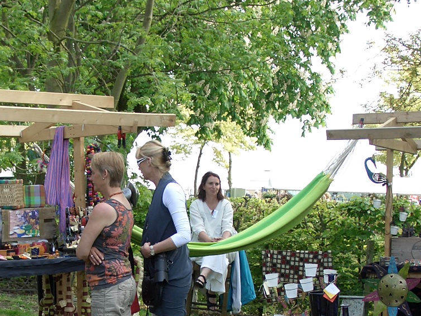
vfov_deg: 16.0
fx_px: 1107
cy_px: 307
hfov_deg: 21.4
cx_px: 134
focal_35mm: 91
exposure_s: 1/200
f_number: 3
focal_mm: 9.2
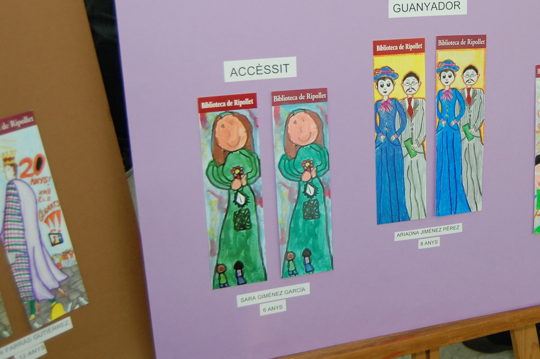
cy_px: 109
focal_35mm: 52
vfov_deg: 25.7
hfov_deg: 37.2
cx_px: 408
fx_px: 779
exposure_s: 1/60
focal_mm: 22
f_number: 3.8
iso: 400
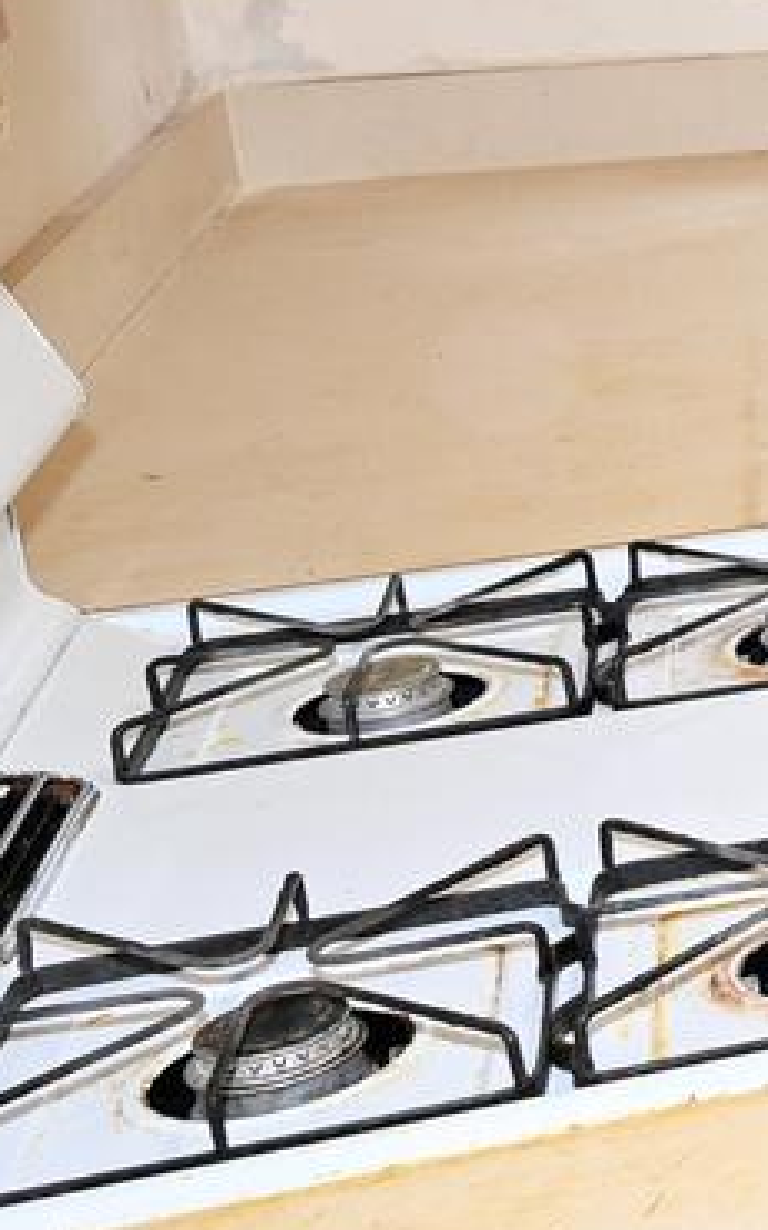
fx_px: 2648
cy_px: 312
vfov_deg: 25.8
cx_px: 2118
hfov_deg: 11.6
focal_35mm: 79
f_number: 4
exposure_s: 1/100
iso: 200
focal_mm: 14
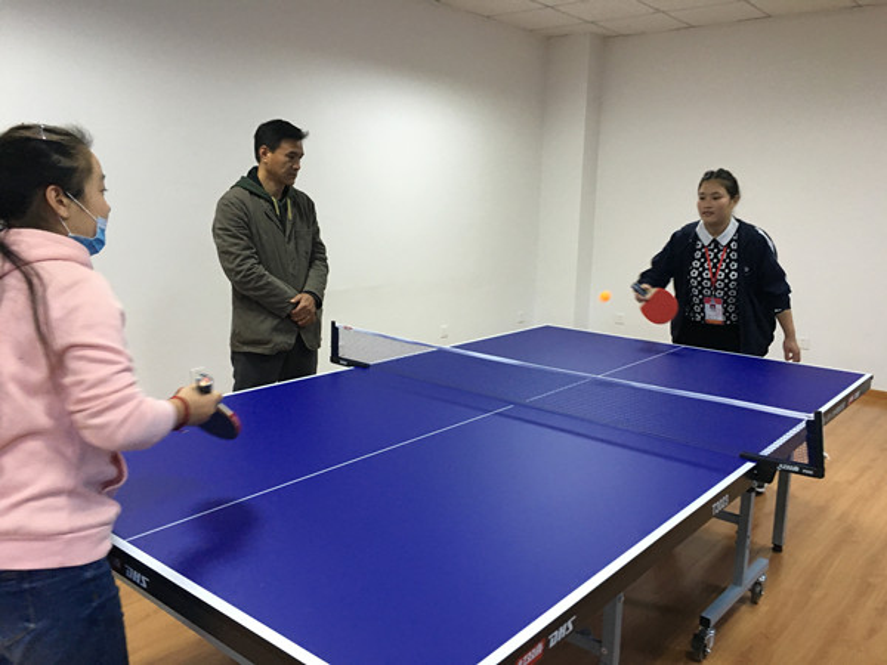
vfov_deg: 48.2
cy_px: 332
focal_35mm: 29
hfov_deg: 61.7
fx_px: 743
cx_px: 444
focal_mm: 4.15
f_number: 2.2
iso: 200
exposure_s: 1/33
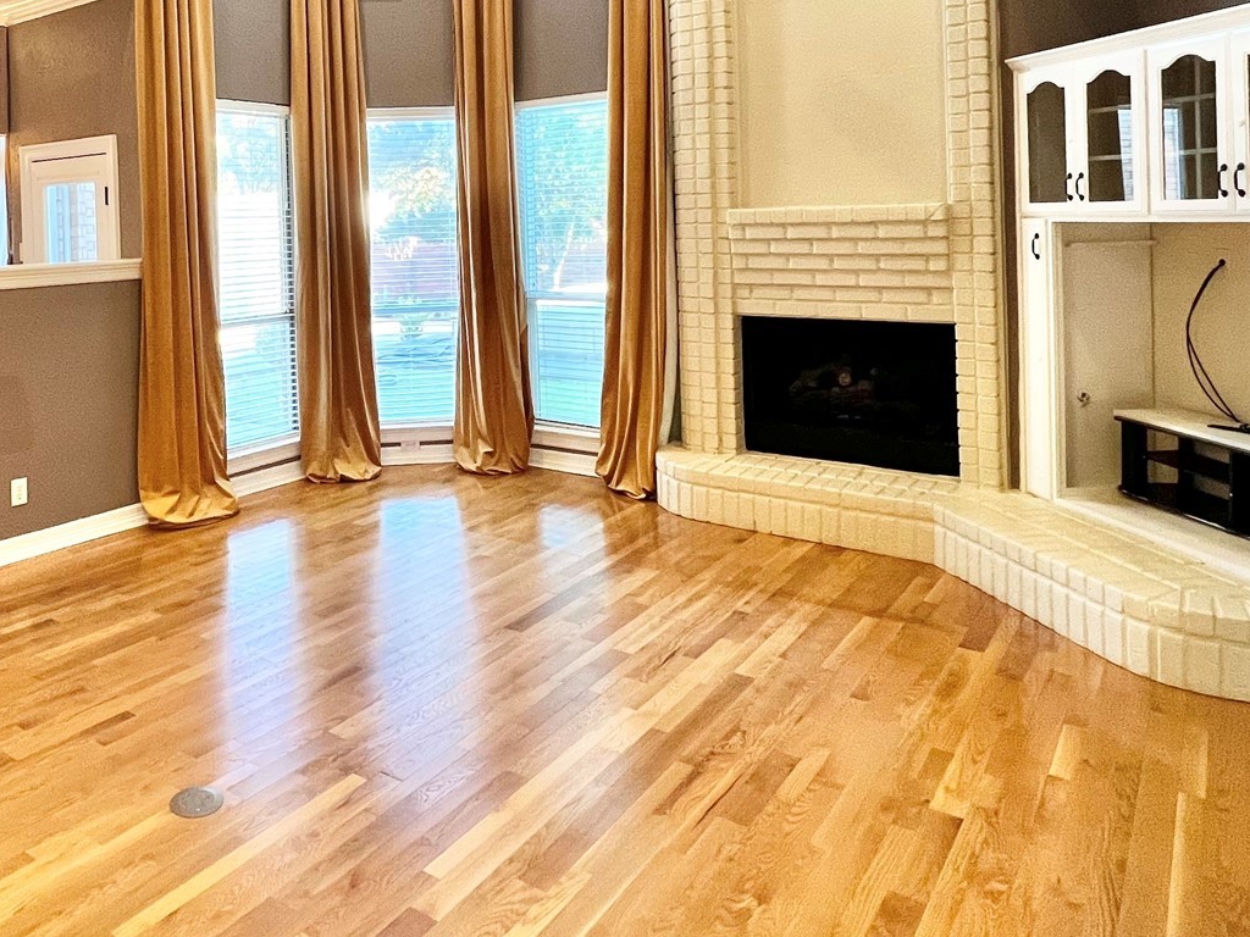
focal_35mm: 26
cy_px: 216
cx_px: 374
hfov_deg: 64.7
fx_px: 939
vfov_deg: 50.5
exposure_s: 1/60
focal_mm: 1.57
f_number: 1.8
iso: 250
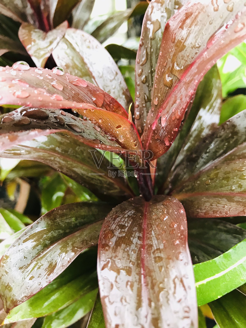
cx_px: 123
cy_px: 164
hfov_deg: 49.7
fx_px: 265
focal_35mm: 28
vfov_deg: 63.4
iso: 40
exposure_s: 1/25
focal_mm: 3.99
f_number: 1.8
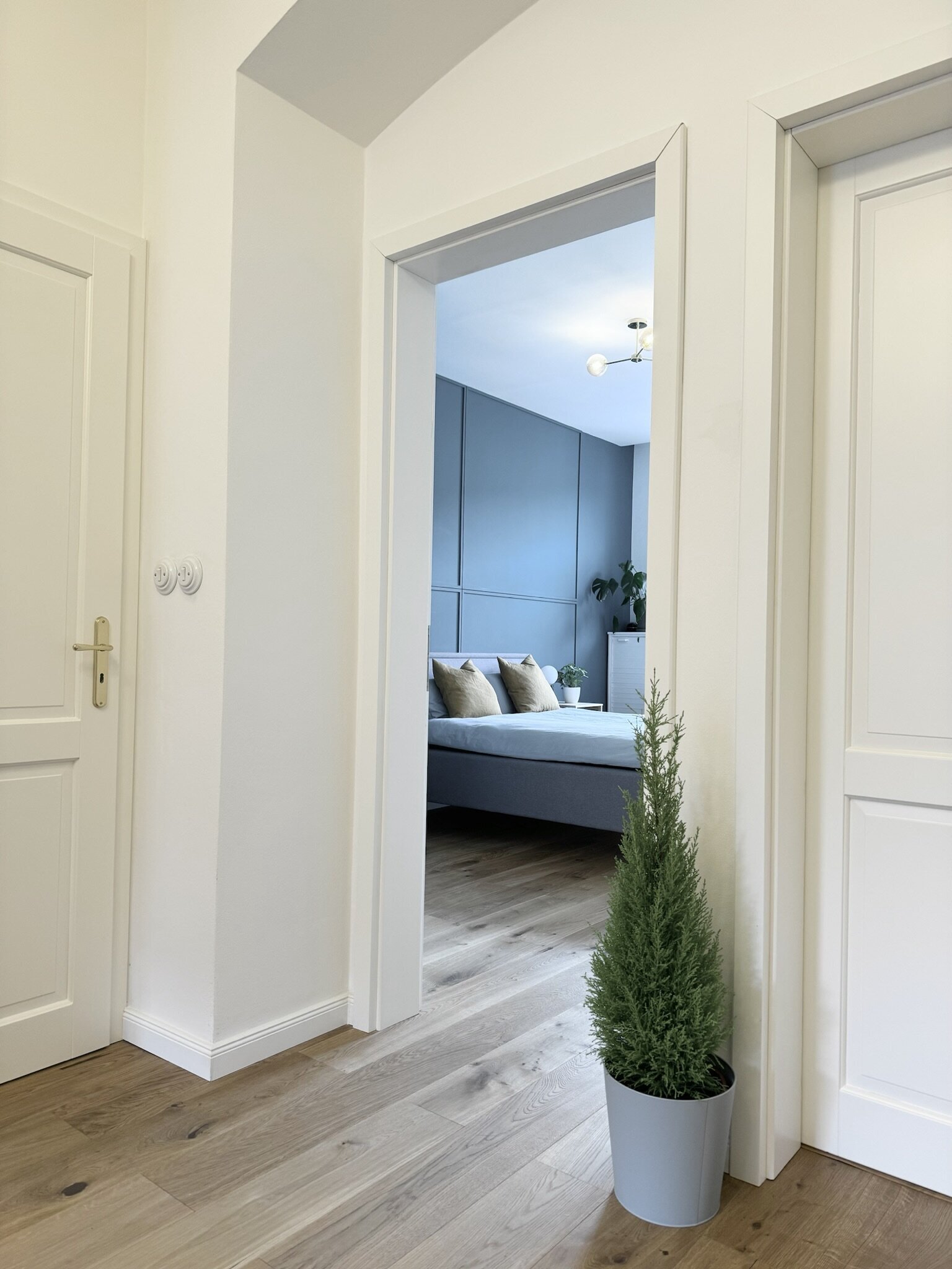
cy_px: 634
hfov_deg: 56.8
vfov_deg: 71.6
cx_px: 476
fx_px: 880
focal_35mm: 24
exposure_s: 1/50
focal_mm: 6.86
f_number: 1.78
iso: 100
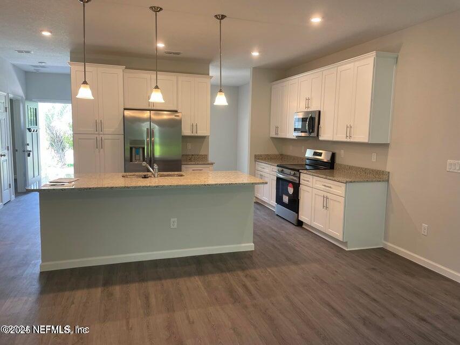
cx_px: 230
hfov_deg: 67.3
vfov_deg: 53.1
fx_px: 346
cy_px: 172
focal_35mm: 26
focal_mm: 4.2
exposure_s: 1/60
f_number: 1.6
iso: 64
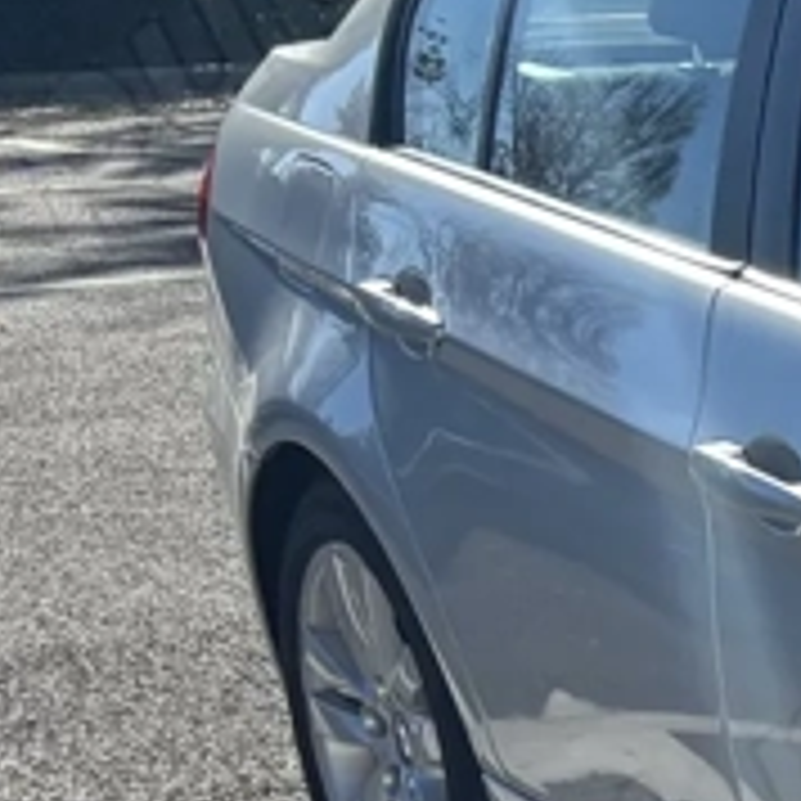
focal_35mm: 129
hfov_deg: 10.9
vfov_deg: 13.0
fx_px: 3377
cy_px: 1080
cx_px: 2061
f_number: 1.6
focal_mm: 5.96
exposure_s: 1/2778
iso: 50
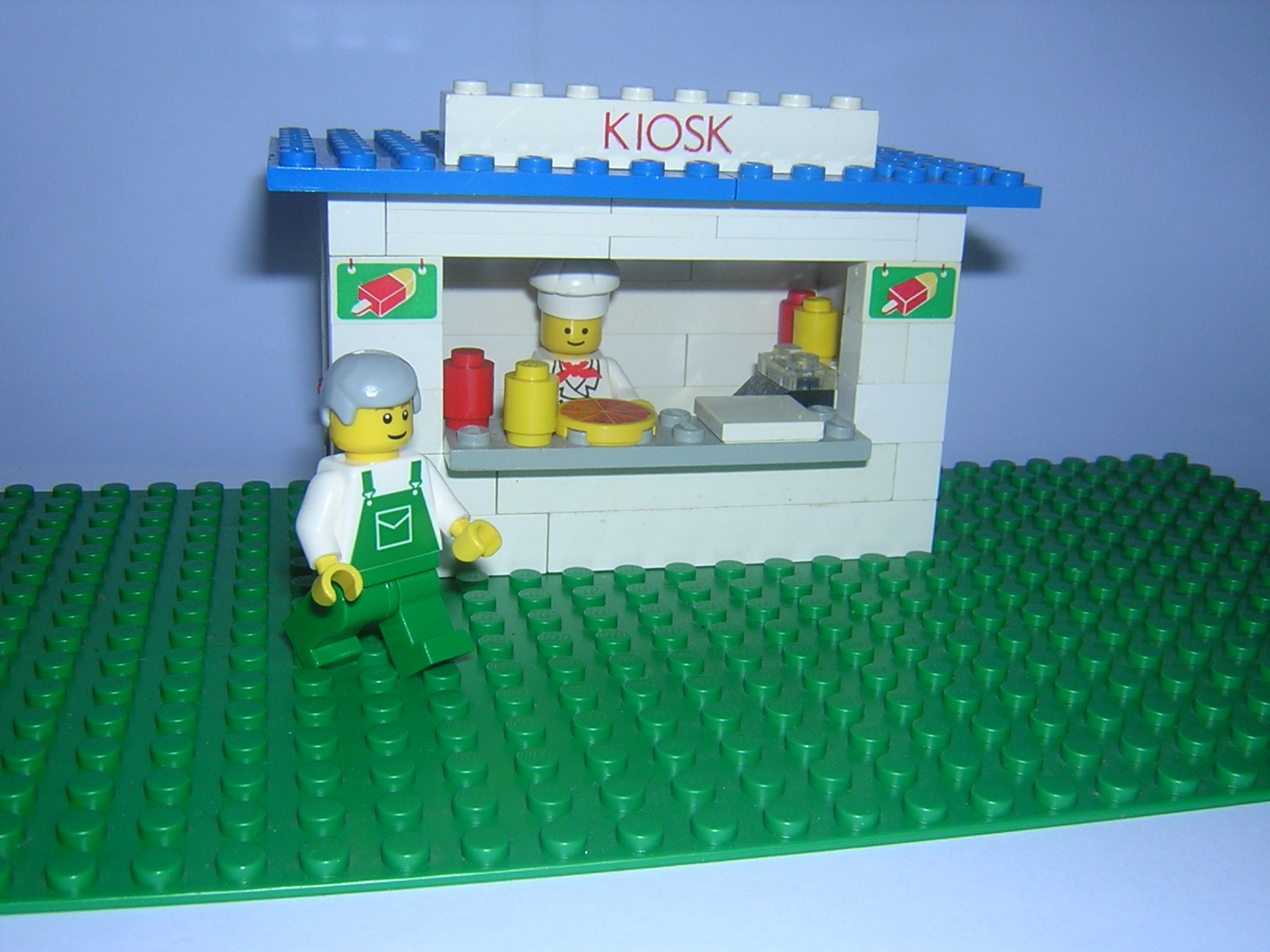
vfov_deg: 39.7
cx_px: 635
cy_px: 476
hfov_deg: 51.4
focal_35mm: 36
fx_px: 1321
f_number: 5.2
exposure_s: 1/60.1
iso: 100
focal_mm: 4.7
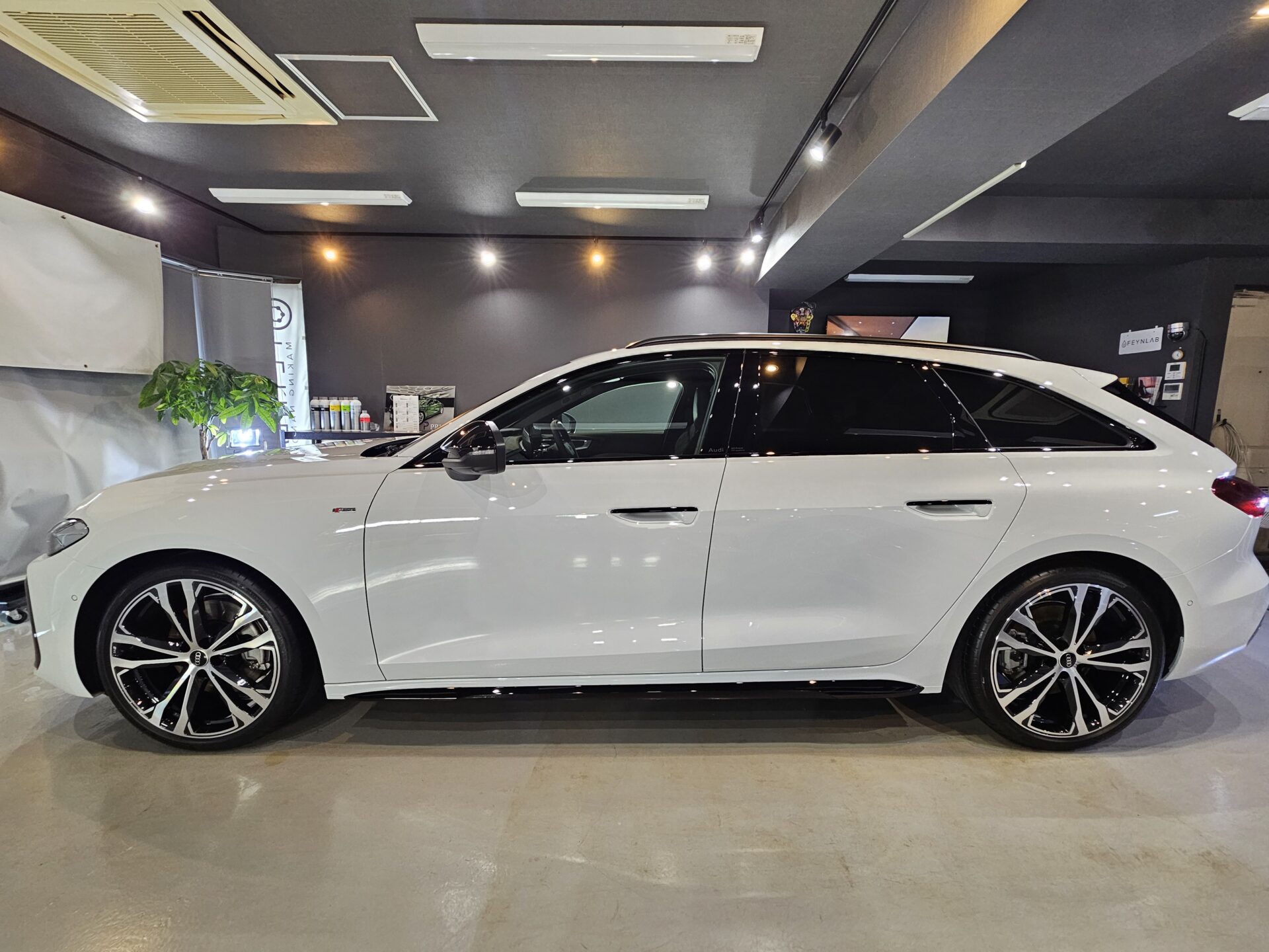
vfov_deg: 89.9
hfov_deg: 106.2
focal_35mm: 13
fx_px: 477
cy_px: 476
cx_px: 634
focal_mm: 2.2
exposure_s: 1/50
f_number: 2.2
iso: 200
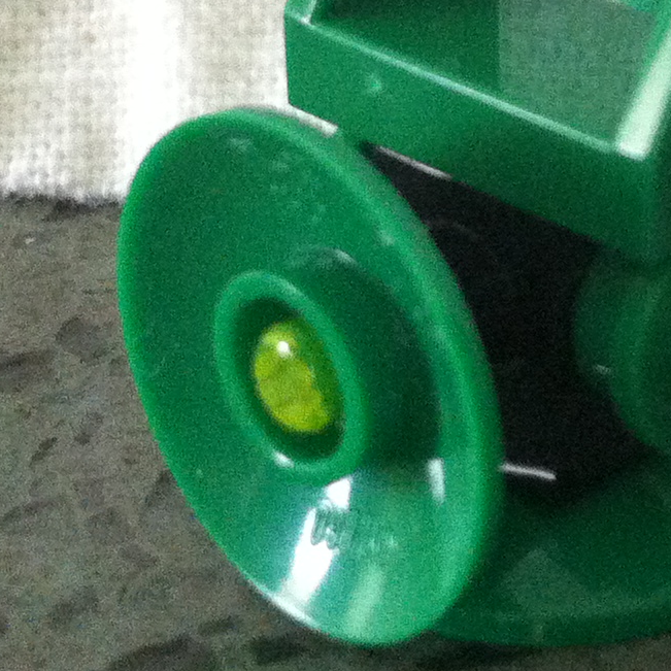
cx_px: 682
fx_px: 2697
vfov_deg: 14.0
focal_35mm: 123
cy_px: 56
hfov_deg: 14.0
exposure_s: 1/15
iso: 400
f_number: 2.8
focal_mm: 3.85
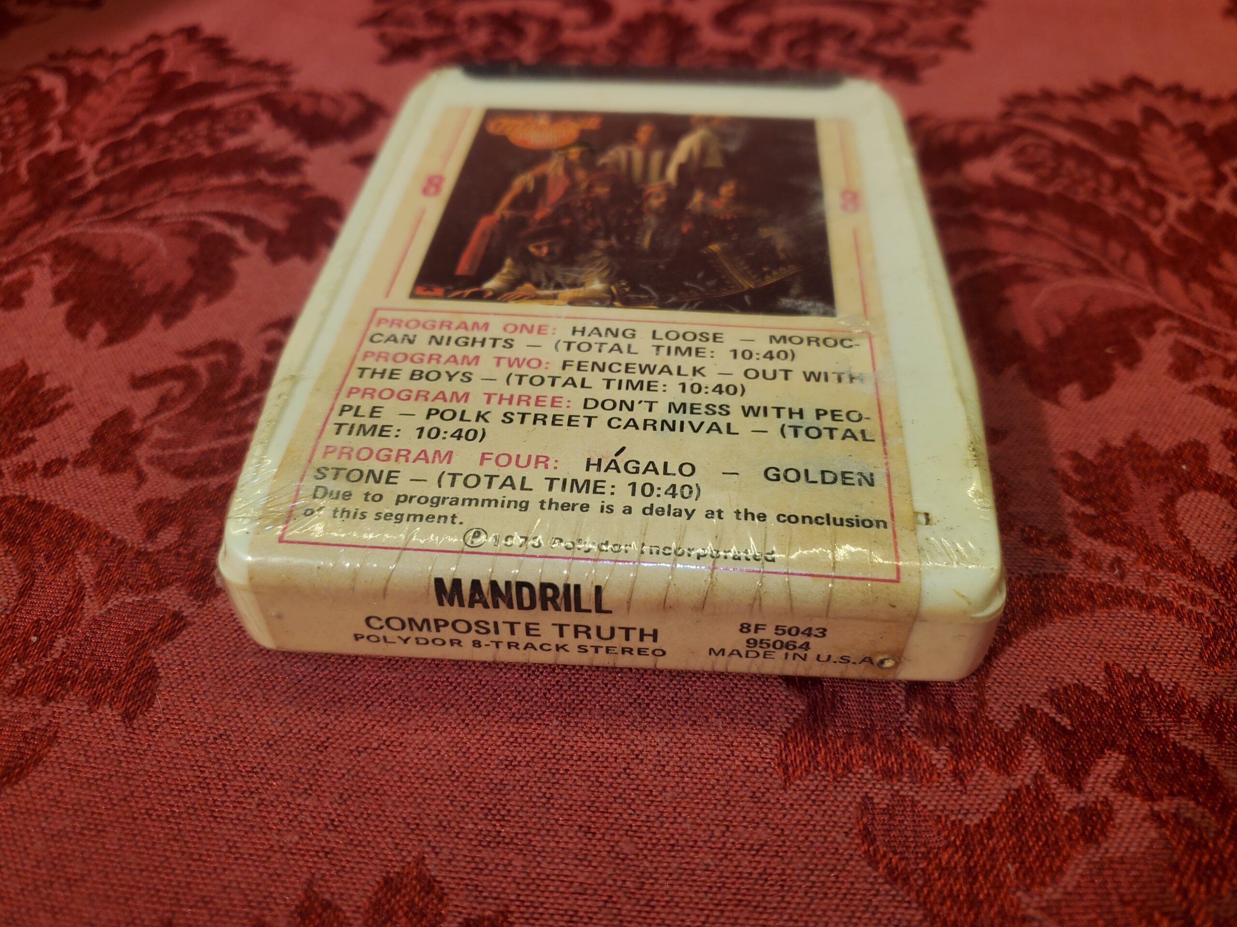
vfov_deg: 53.1
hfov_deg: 67.3
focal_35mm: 26
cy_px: 464
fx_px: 929
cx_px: 618
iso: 50
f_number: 1.5
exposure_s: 1/120
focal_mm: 4.3
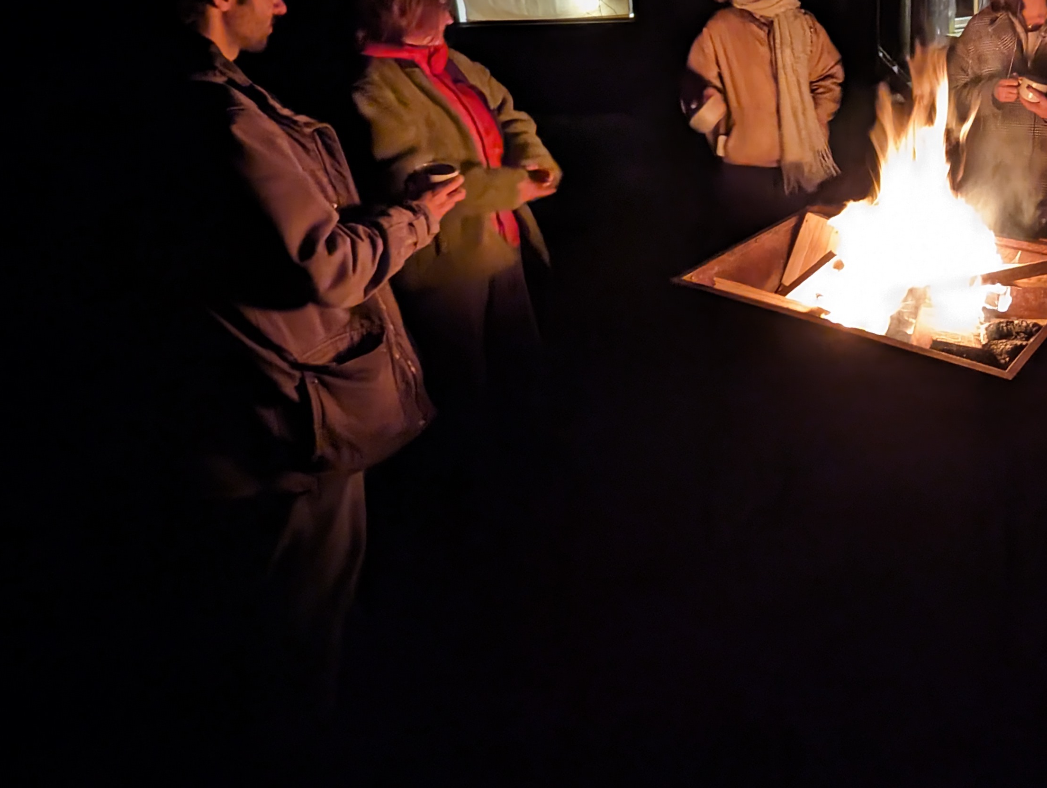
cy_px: 193
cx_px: 856
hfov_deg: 64.4
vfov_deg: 54.2
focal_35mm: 24
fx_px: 727
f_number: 2.2
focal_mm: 1.95
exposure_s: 1/10.2
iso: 588
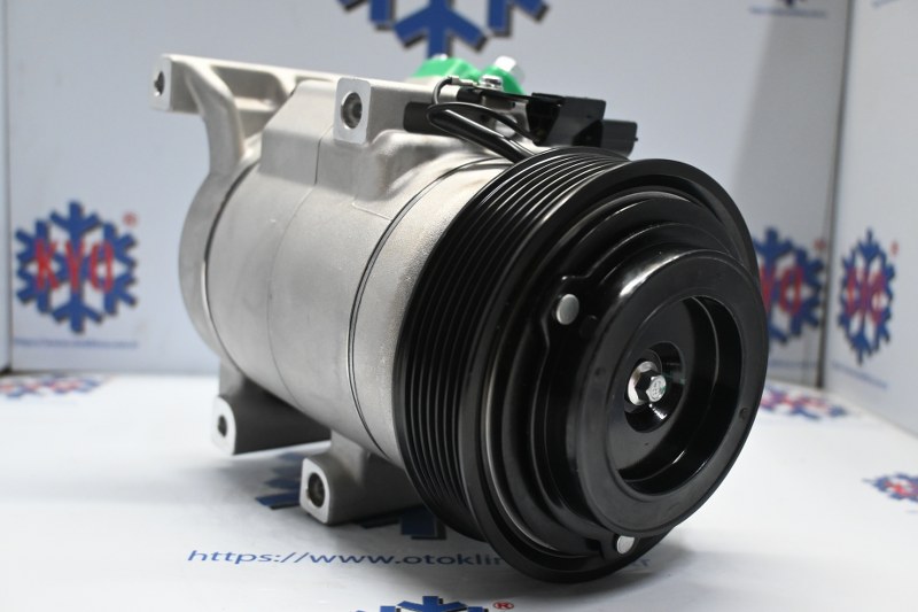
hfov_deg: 51.3
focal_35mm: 38
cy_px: 306
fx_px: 956
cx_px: 459
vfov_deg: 35.5
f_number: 4.2
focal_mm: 25
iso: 1800
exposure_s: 1/125
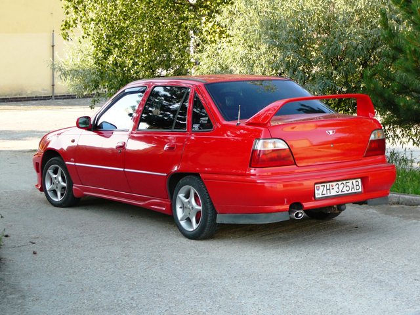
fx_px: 934
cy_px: 158
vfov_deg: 19.1
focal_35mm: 77
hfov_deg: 25.3
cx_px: 210
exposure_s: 1/100
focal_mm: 11.5
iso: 80
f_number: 3.7
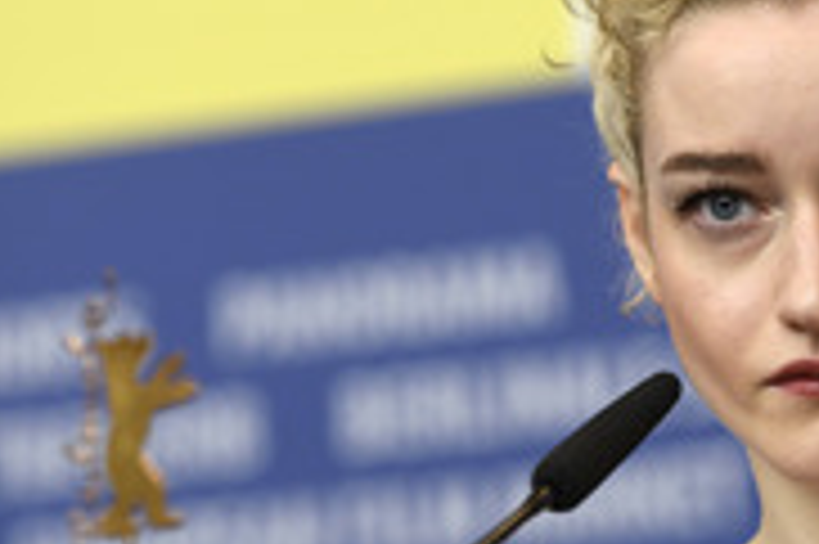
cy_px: 400
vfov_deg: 4.0
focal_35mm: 347
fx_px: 7887
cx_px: 704
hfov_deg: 5.9
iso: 800
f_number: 3.5
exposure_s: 1/320
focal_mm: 140
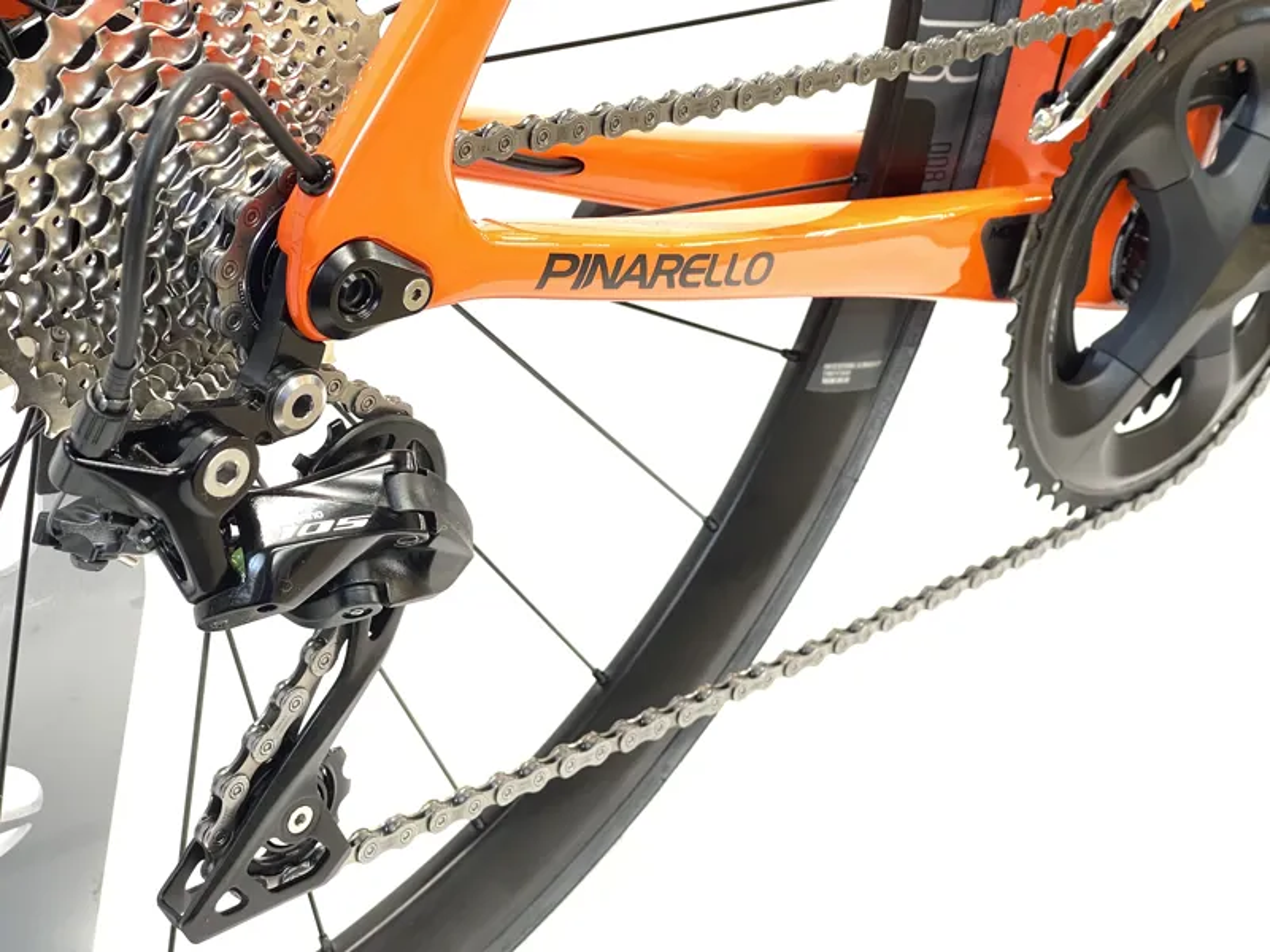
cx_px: 635
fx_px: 2348
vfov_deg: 22.9
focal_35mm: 64
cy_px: 476
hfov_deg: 30.3
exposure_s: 1/33
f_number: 2.2
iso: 640
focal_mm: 7.5
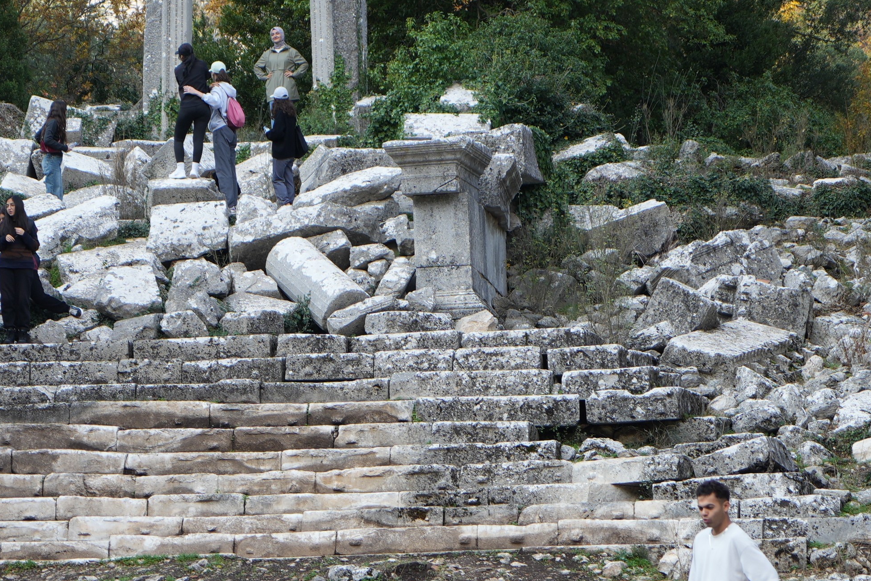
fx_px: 4016
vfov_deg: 8.3
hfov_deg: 12.4
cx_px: 306
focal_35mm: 166
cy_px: 369
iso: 100
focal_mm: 70
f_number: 4.5
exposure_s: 1/200
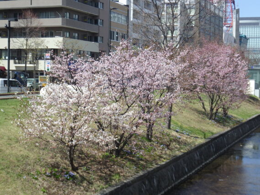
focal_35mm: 62
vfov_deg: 23.7
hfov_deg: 31.2
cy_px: 98
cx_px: 130
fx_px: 466
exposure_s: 1/400
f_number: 5.5
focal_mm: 11.1
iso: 125
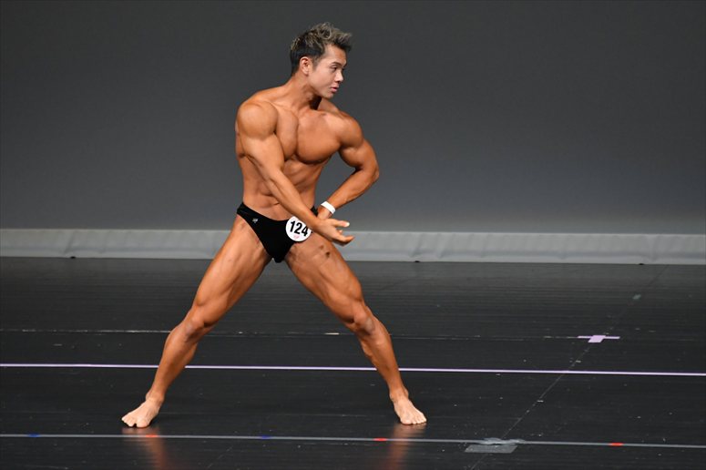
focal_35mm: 450
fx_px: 8821
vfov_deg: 3.1
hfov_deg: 4.6
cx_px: 353
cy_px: 235
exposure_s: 1/400
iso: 4000
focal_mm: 300
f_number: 5.6
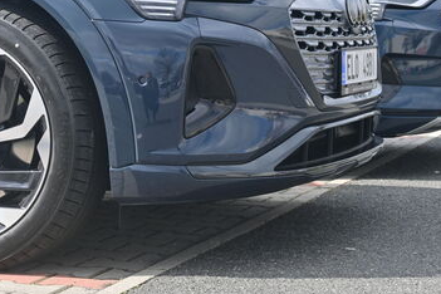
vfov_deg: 12.1
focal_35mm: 113
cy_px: 74
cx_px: 150
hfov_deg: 18.1
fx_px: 1383
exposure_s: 1/250
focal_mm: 43
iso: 100
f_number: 8
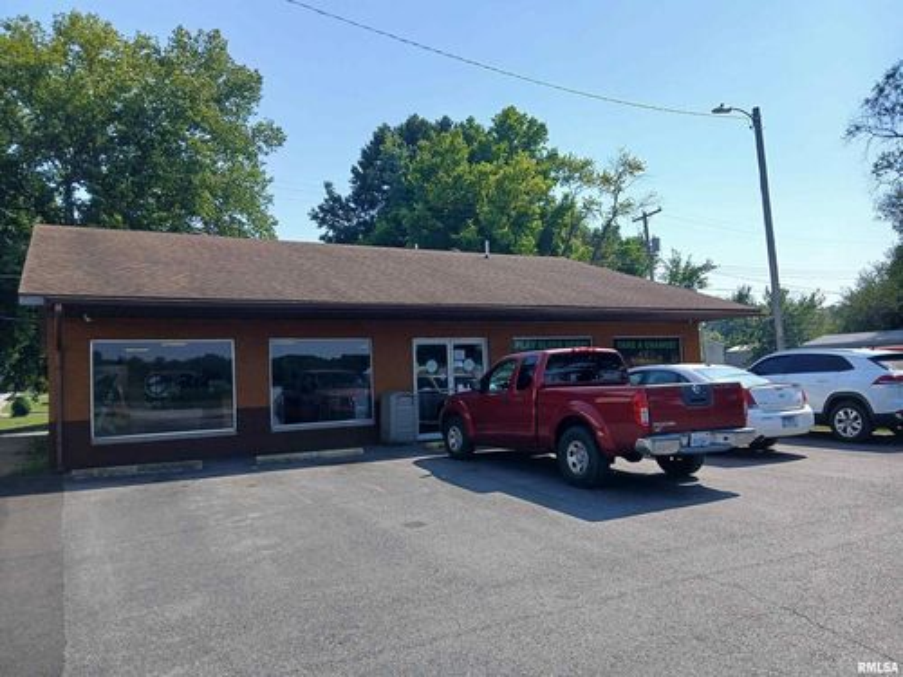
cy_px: 338
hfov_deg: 67.3
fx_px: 678
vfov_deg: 53.1
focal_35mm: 26
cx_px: 452
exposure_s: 1/693
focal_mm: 3.98
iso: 20
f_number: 1.8
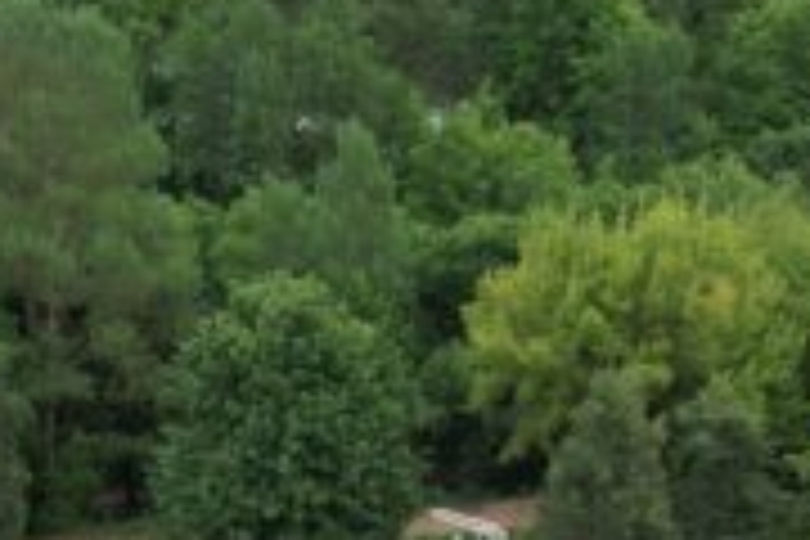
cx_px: 230
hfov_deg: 16.3
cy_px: 785
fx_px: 2812
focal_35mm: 125
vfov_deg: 10.6
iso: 100
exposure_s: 1/350
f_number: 2.8
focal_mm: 8.38
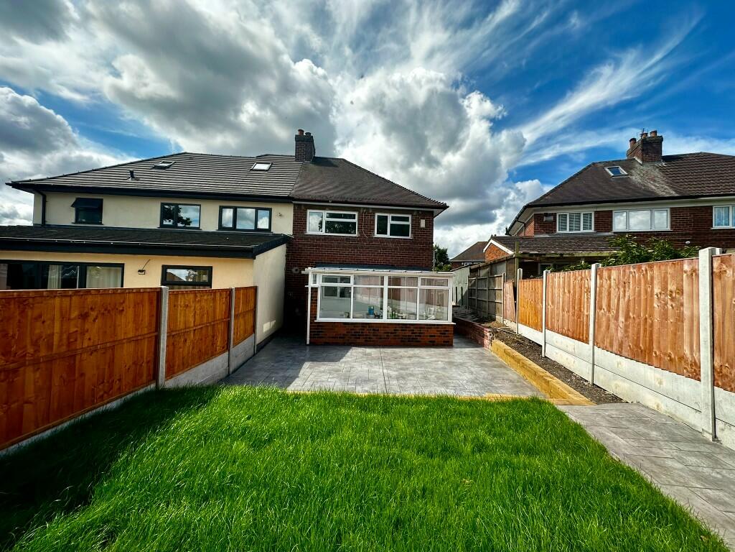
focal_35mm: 14
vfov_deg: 85.7
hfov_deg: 102.1
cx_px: 368
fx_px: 297
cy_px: 276
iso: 40
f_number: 2.2
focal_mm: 2.22
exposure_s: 1/1147
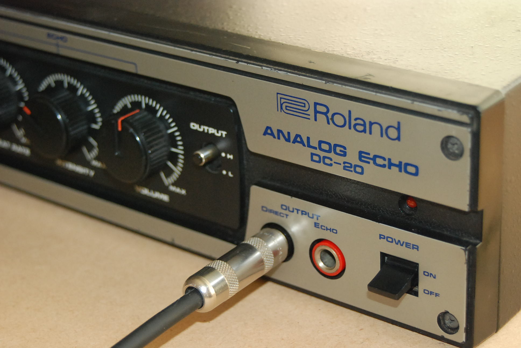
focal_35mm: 90
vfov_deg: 15.2
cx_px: 260
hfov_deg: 22.6
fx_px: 1304
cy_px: 174
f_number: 5
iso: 1250
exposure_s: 1/60
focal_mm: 60
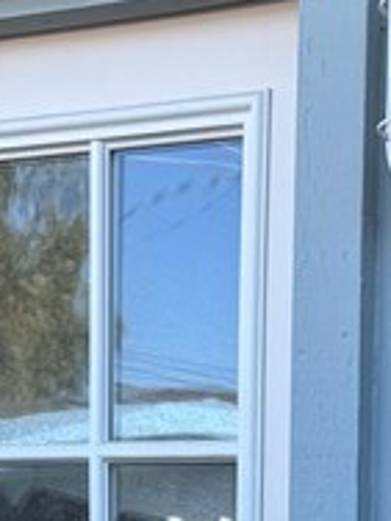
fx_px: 1973
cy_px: 1075
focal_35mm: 131
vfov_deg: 12.9
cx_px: 513
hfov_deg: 11.0
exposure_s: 1/700
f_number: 1.78
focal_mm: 6.76
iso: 80
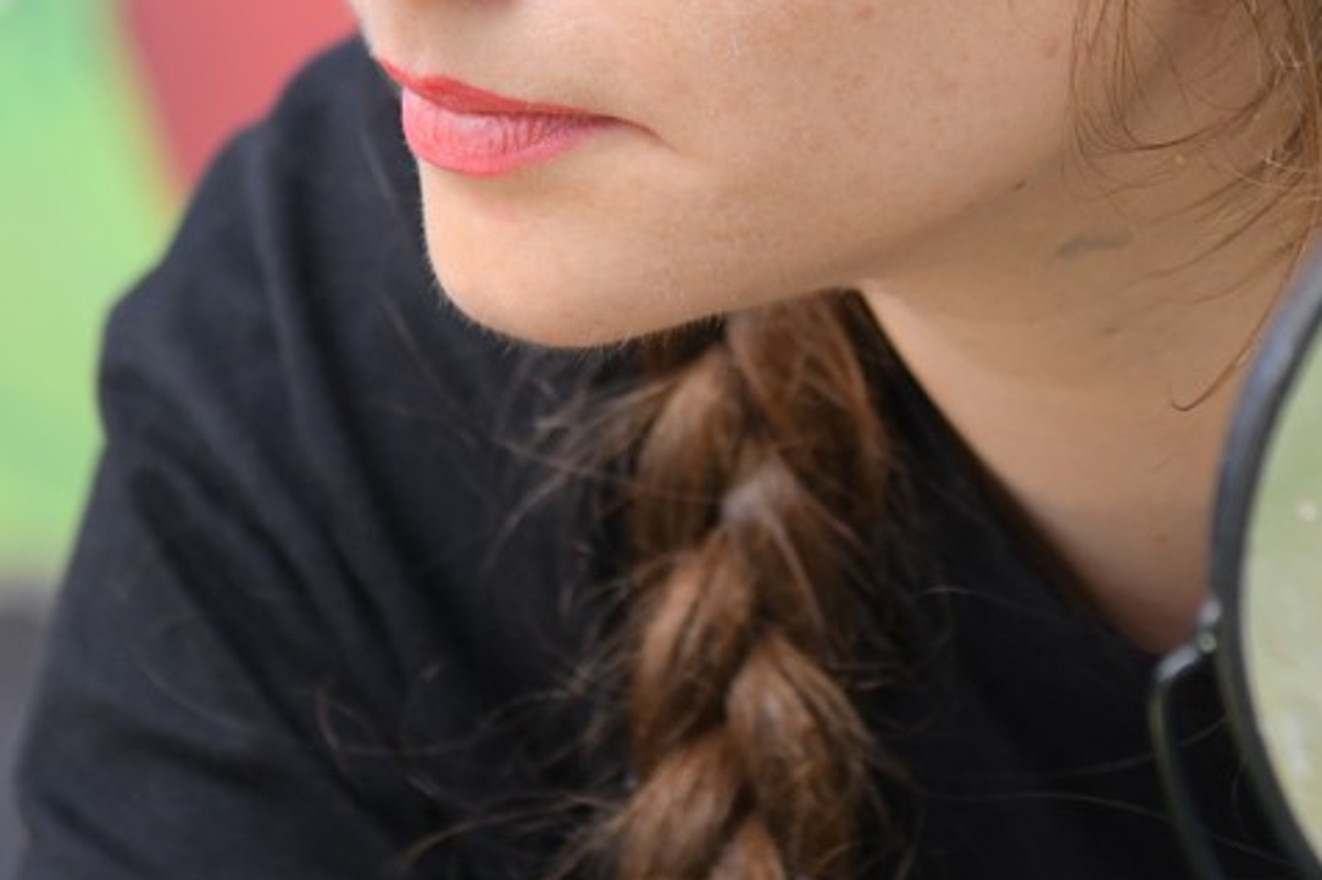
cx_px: 1044
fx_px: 12040
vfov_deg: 4.2
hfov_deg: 6.3
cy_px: -157
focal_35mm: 328
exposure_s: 1/500
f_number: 4
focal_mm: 120
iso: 800
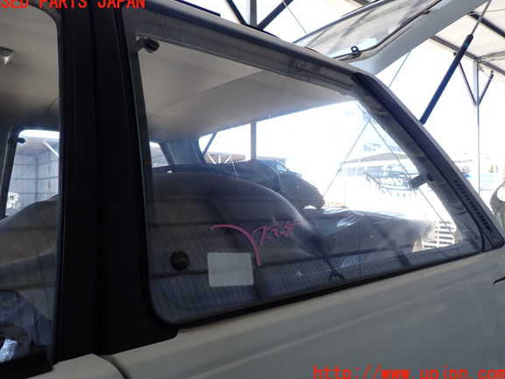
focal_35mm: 26
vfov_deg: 53.1
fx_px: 379
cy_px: 188
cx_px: 249
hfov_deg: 67.3
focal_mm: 4.5
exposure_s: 1/160
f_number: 2.8
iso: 100
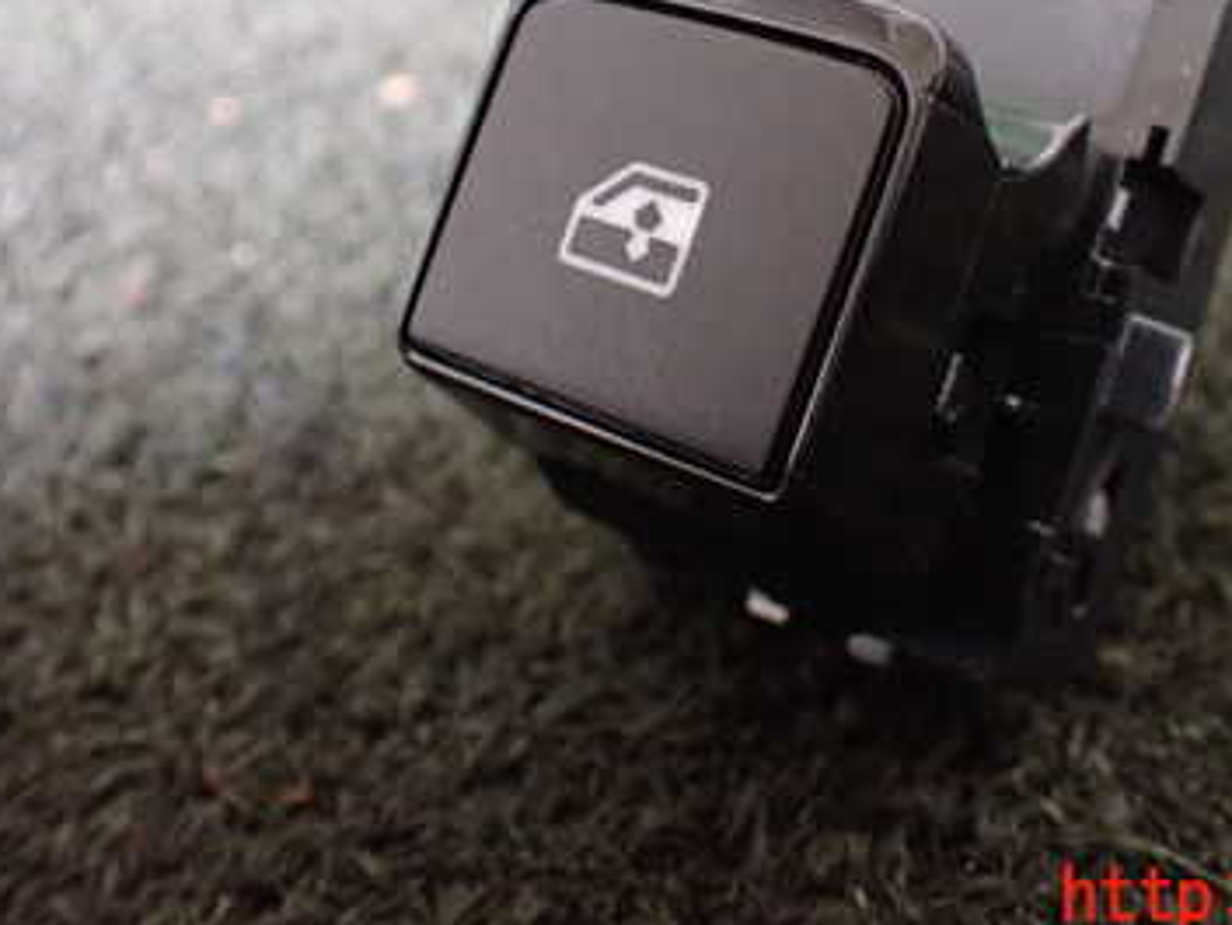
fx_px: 1816
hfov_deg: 37.2
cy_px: 157
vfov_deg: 27.9
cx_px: 803
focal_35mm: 51
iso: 800
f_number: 2.3
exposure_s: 1/40
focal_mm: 5.4
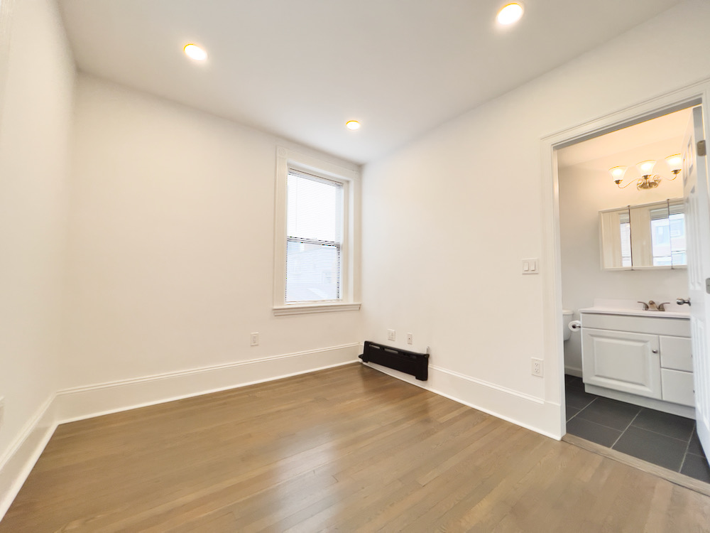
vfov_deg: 89.9
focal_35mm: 13
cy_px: 266
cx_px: 355
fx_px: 267
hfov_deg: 106.2
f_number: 1.8
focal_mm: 1.57
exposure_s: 1/122
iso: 64
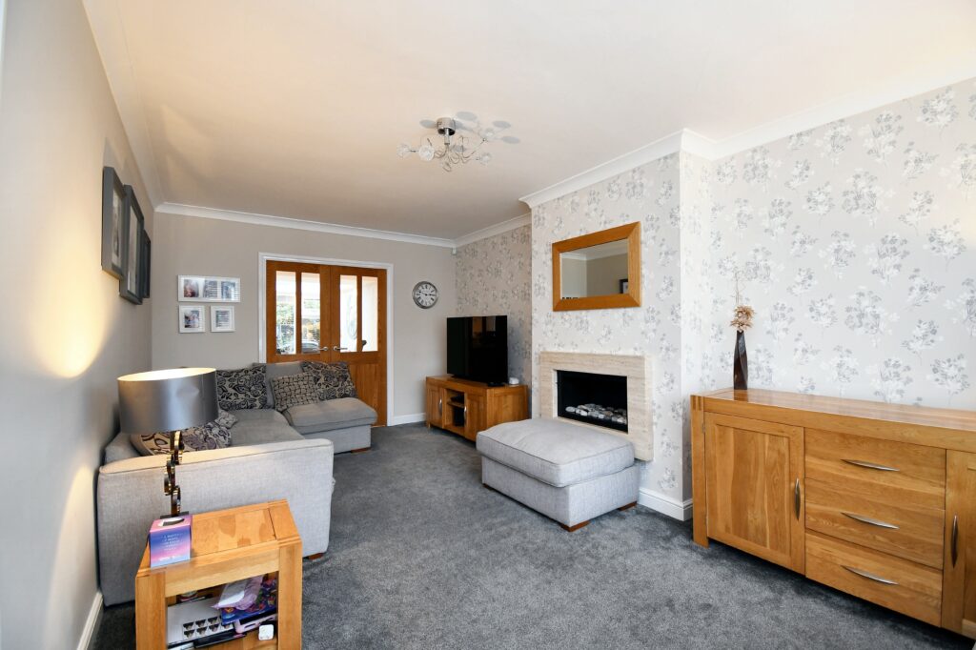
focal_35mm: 15
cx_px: 488
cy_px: 325
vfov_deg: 77.3
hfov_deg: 100.4
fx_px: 407
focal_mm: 10
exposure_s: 1/15
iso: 560
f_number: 4.5
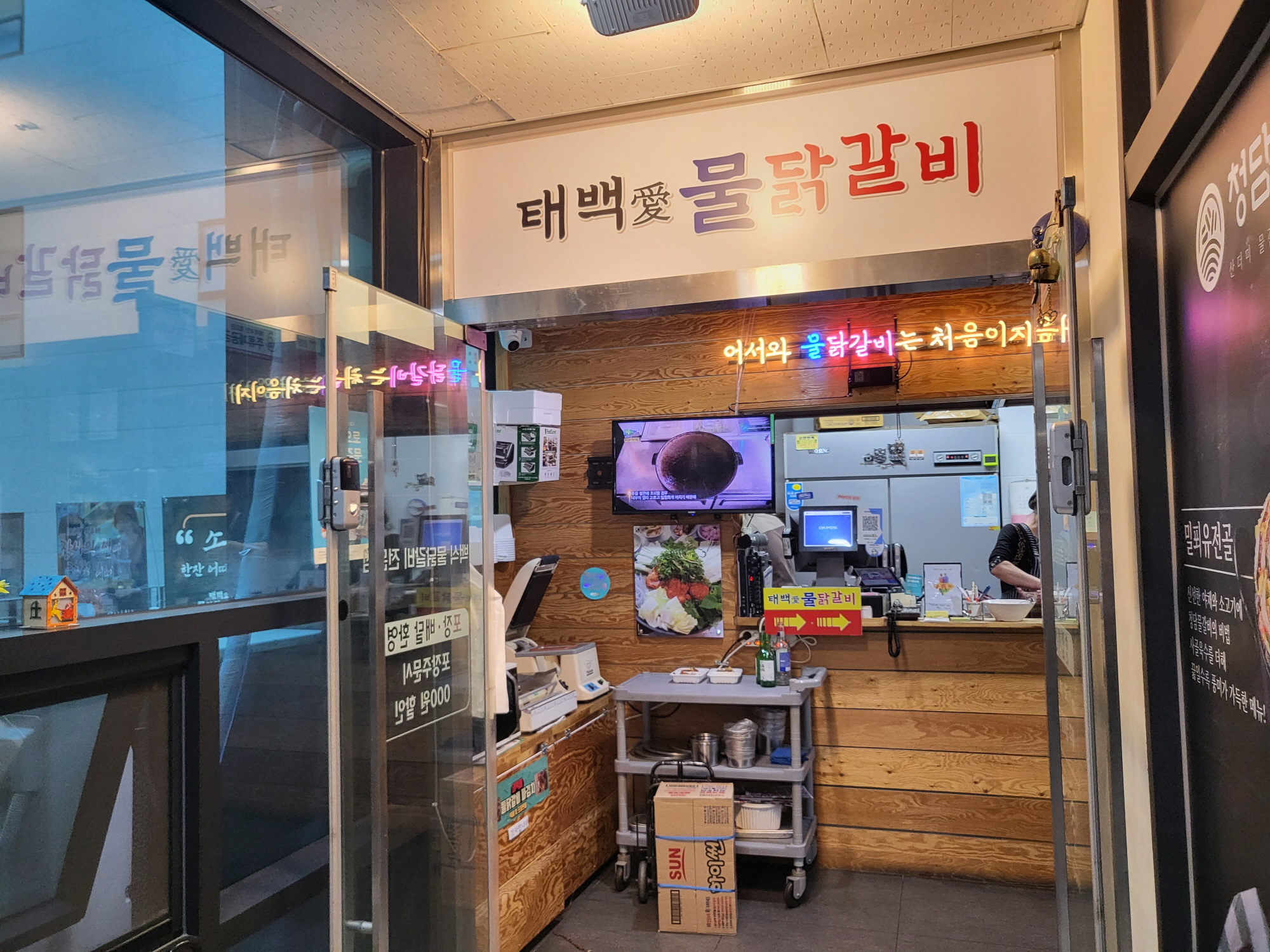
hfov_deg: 67.3
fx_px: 954
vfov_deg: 53.1
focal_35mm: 26
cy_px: 476
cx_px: 635
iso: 200
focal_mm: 4.25
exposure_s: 1/120
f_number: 1.8
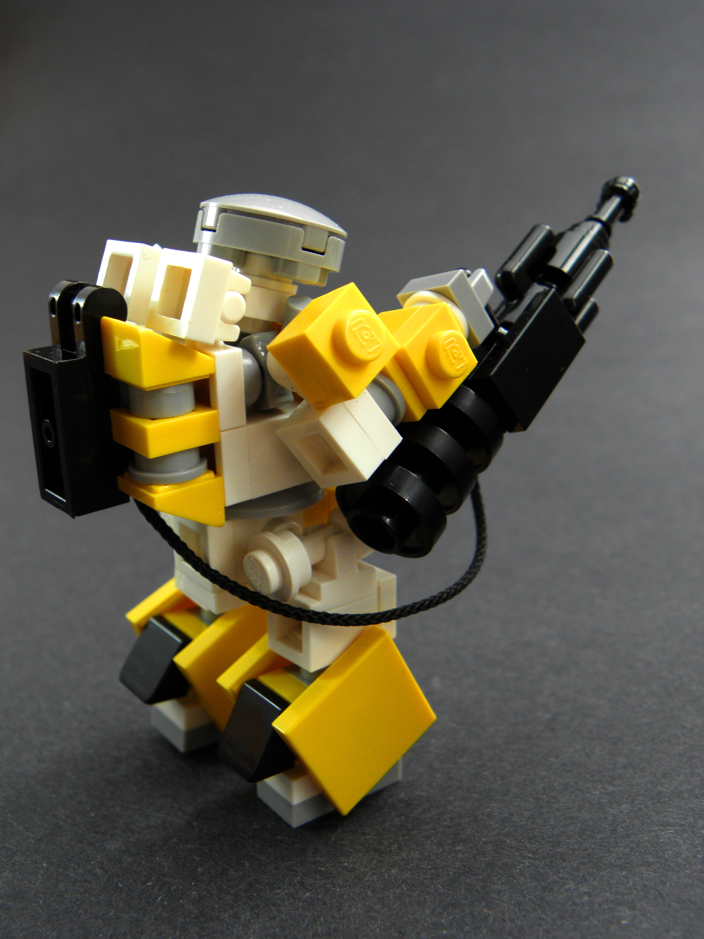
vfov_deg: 51.4
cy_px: 470
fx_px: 976
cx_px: 352
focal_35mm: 36
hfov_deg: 39.7
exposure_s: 1/13
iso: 125
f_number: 3.1
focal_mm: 6.44
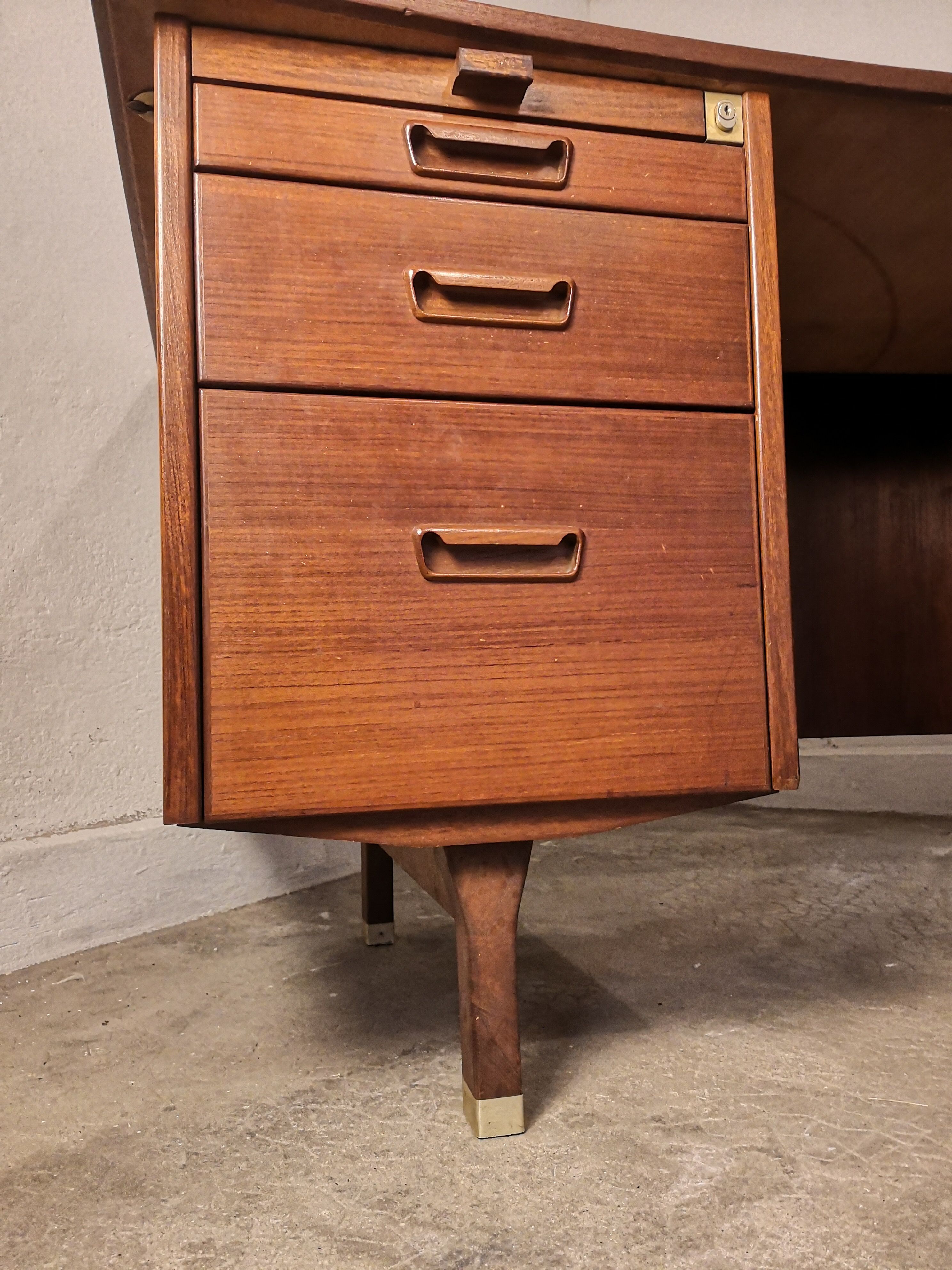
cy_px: 635
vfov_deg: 65.3
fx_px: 990
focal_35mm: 27
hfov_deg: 51.4
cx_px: 476
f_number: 1.8
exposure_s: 3
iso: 400
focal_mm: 3.95
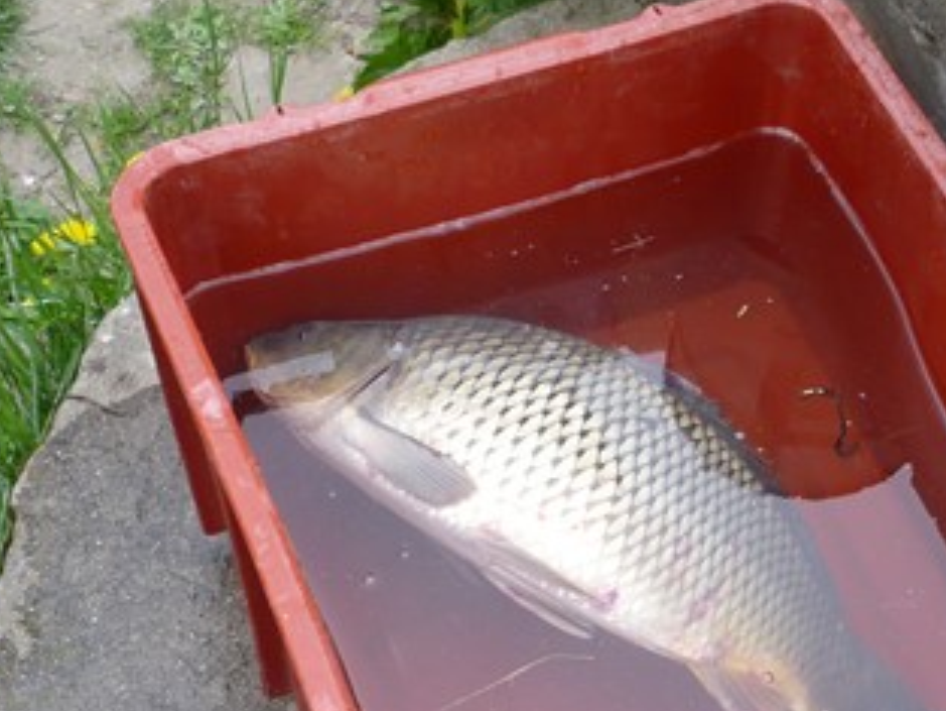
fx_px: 1832
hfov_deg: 28.7
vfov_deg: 21.9
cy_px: 396
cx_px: 671
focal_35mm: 67
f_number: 2.8
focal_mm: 5.8
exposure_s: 1/160
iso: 100
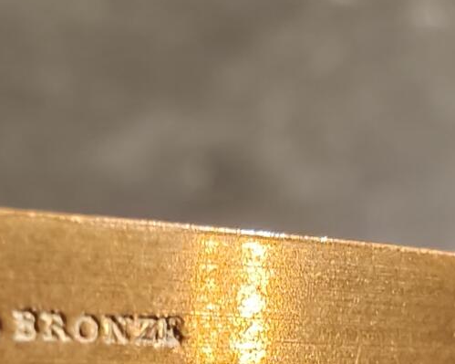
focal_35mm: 81
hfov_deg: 23.4
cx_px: 127
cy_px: 576
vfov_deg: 16.8
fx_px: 1091
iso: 320
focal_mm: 2.32
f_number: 2
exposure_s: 1/50
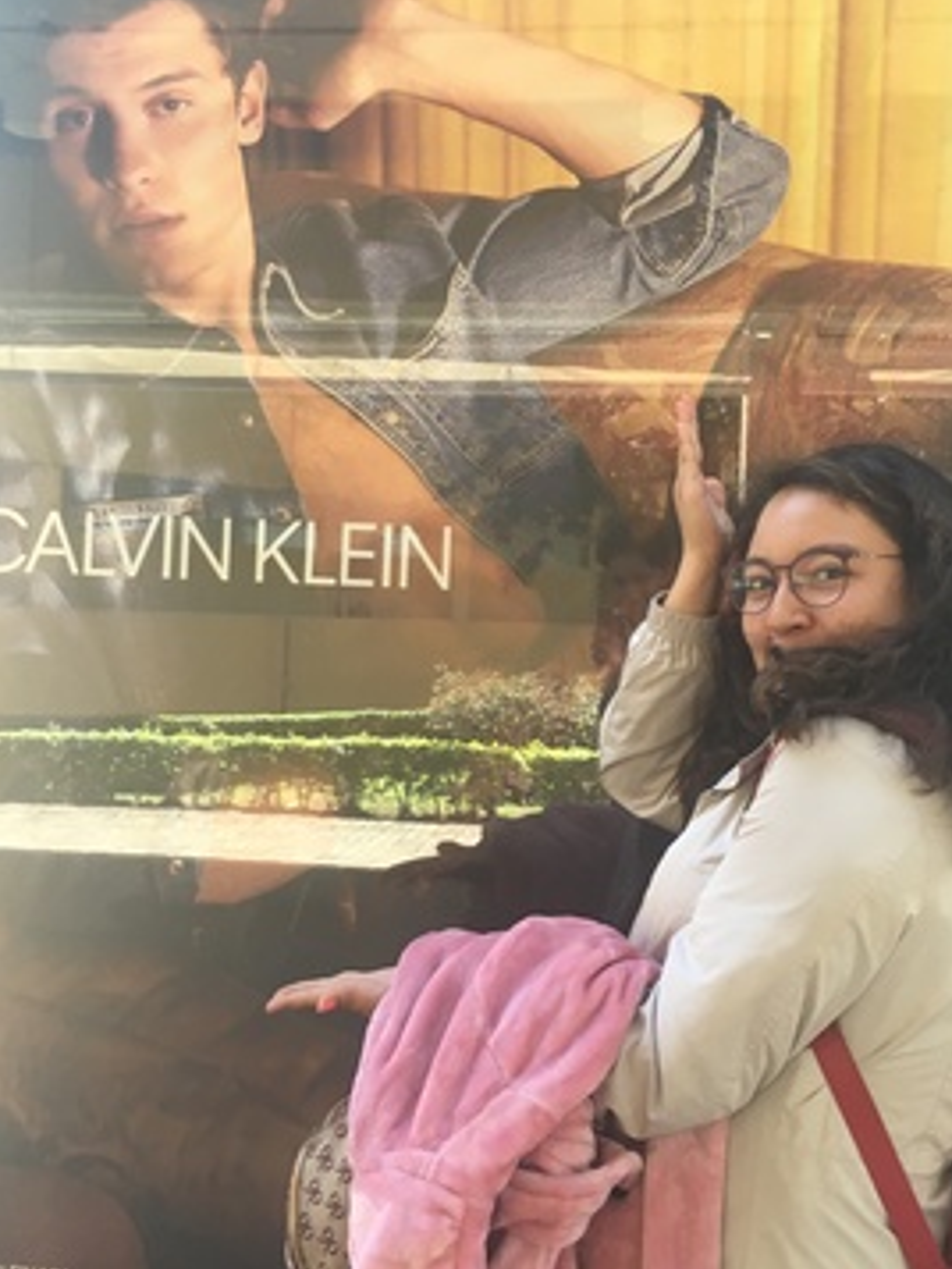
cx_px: 519
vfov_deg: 47.8
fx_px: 1429
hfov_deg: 36.8
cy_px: 590
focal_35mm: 39
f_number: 2.2
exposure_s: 1/40
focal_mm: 4.15
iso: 25
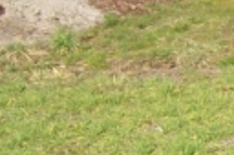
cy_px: 261
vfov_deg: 5.8
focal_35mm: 234
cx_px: 636
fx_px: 1519
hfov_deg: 7.9
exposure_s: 1/327
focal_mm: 6
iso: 80
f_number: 4.8
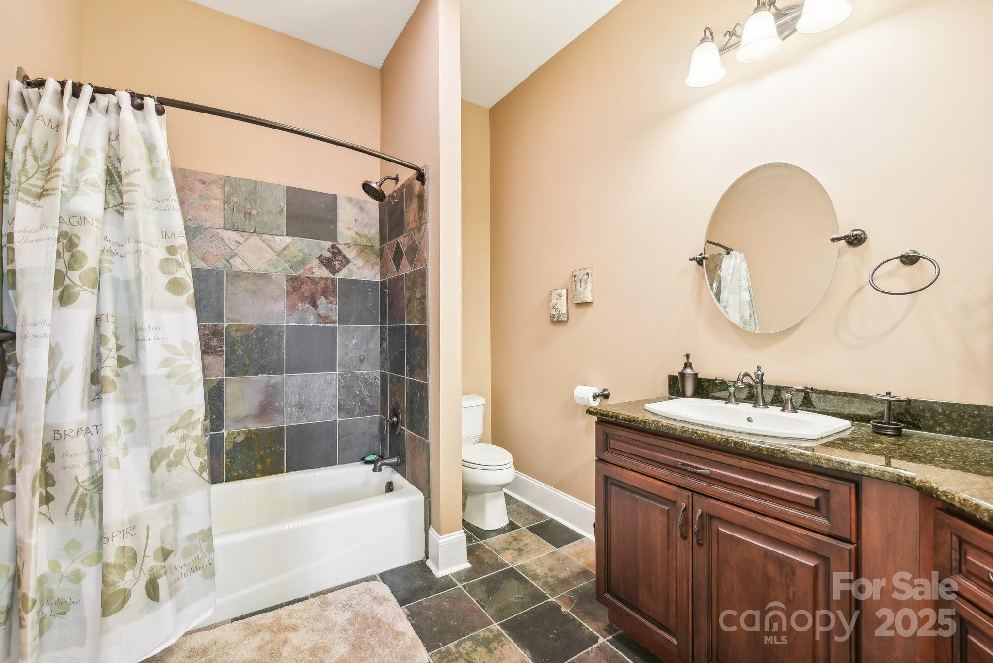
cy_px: 332
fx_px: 414
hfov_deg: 100.4
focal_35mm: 15
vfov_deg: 77.4
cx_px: 496
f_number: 8
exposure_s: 1/2.5
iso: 200
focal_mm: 15
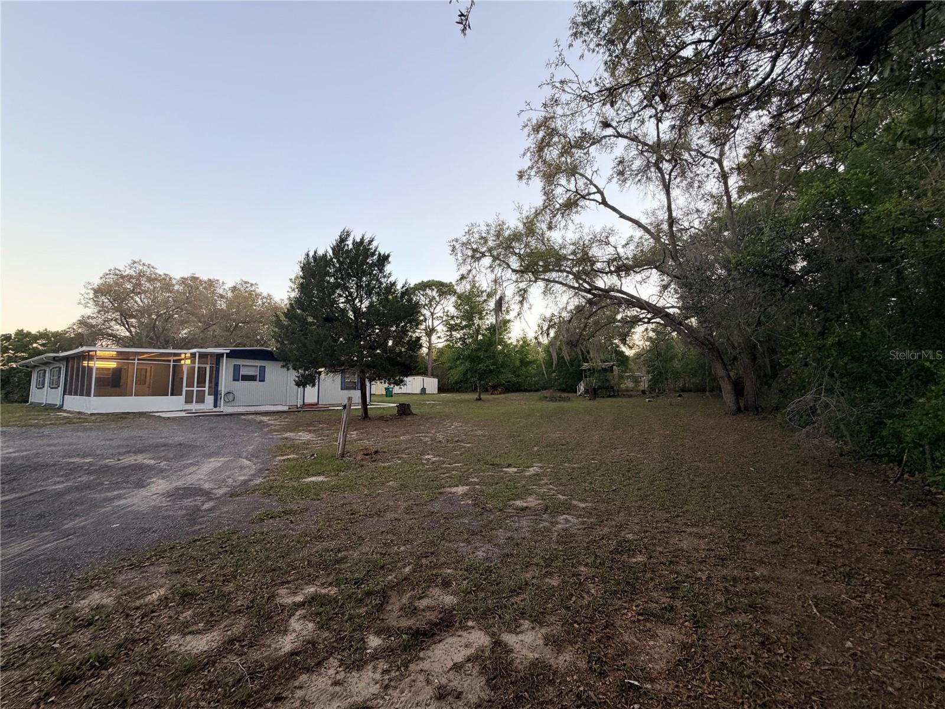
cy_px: 354
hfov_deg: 102.1
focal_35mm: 14
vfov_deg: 85.7
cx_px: 472
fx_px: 382
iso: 80
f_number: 2.2
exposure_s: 1/121
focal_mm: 2.22
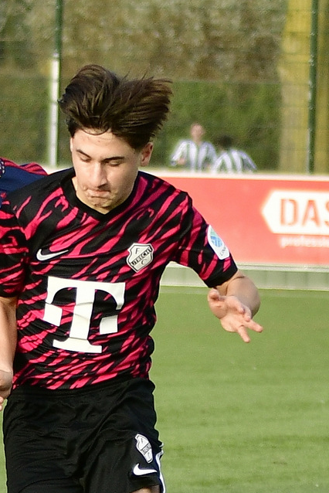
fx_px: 2410
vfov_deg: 11.7
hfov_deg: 7.8
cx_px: 13
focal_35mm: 176
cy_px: 246
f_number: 2.8
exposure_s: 1/1600
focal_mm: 78
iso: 360
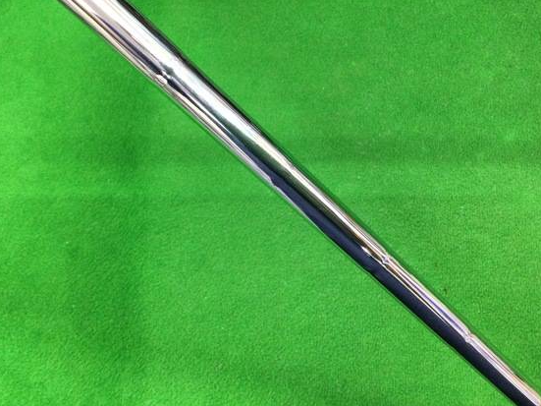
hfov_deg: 51.4
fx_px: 563
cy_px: 187
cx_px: 277
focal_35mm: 36
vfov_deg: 39.6
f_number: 2.4
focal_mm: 3.3
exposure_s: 1/30
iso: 200
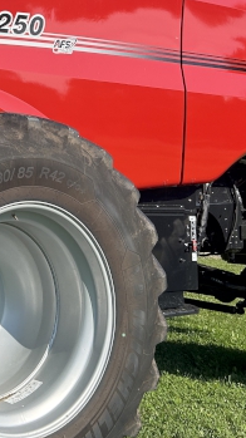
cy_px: 115
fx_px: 755
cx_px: -39
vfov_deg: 31.8
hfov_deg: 17.7
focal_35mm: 65
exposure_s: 1/2457
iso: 50
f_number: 1.5
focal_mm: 5.7
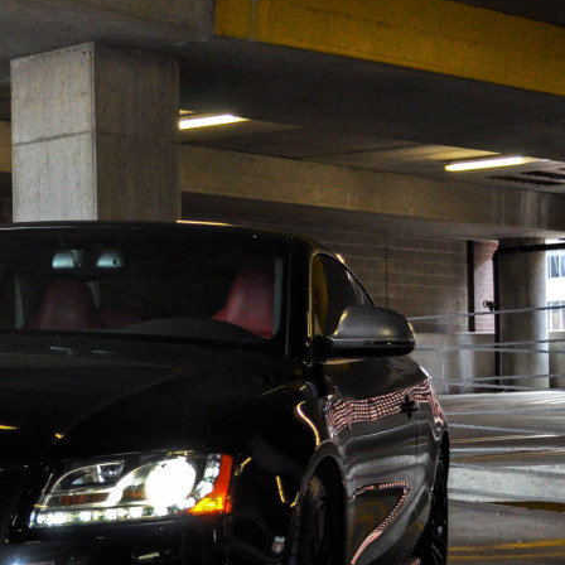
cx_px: 121
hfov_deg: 17.4
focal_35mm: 99
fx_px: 1828
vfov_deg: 17.5
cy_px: 390
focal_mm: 34
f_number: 5
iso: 720
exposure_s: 1/125
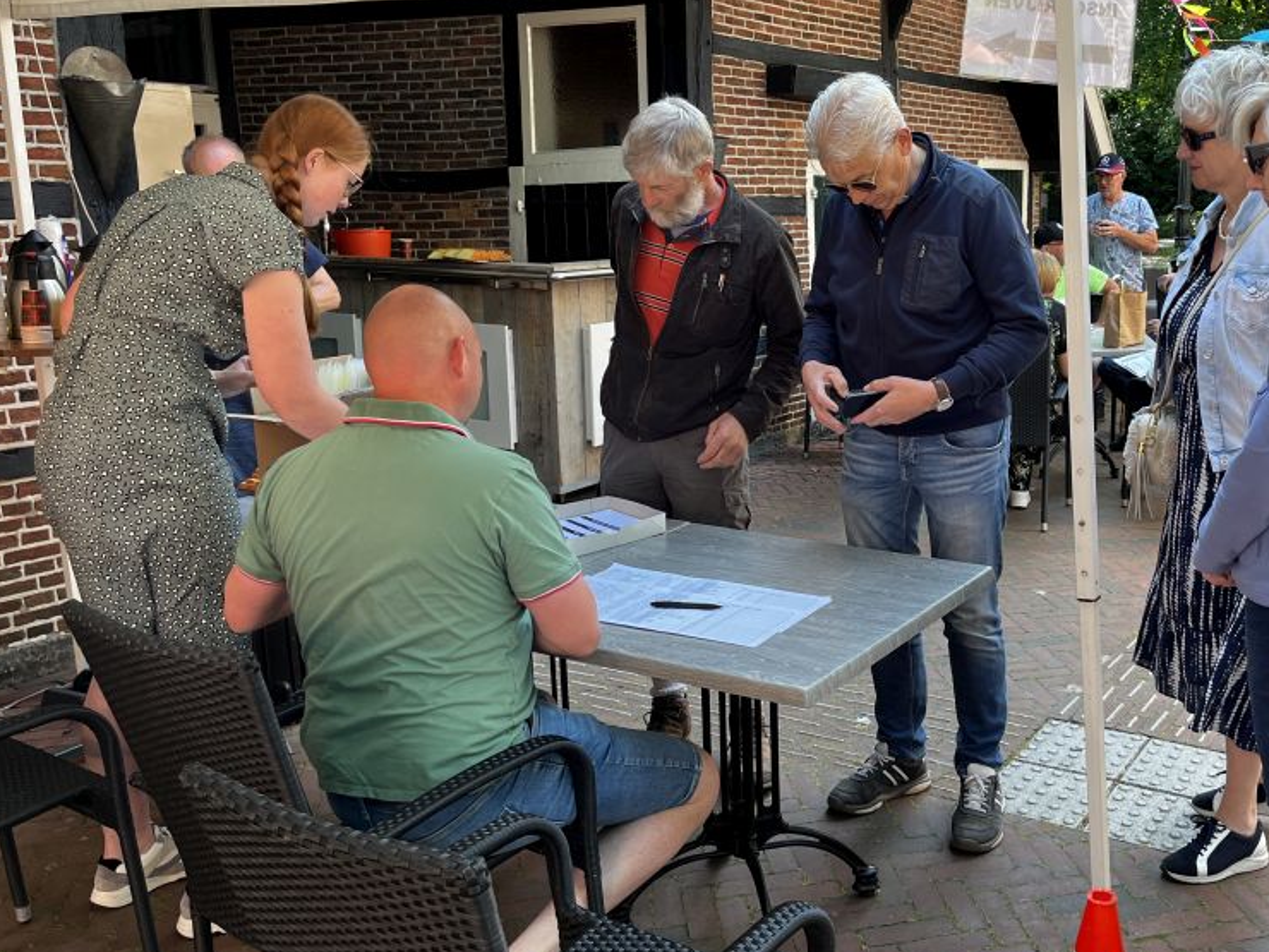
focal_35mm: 36
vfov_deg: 39.6
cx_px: 857
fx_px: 1320
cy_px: 456
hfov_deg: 50.3
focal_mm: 5.1
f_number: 1.6
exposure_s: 1/121
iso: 40
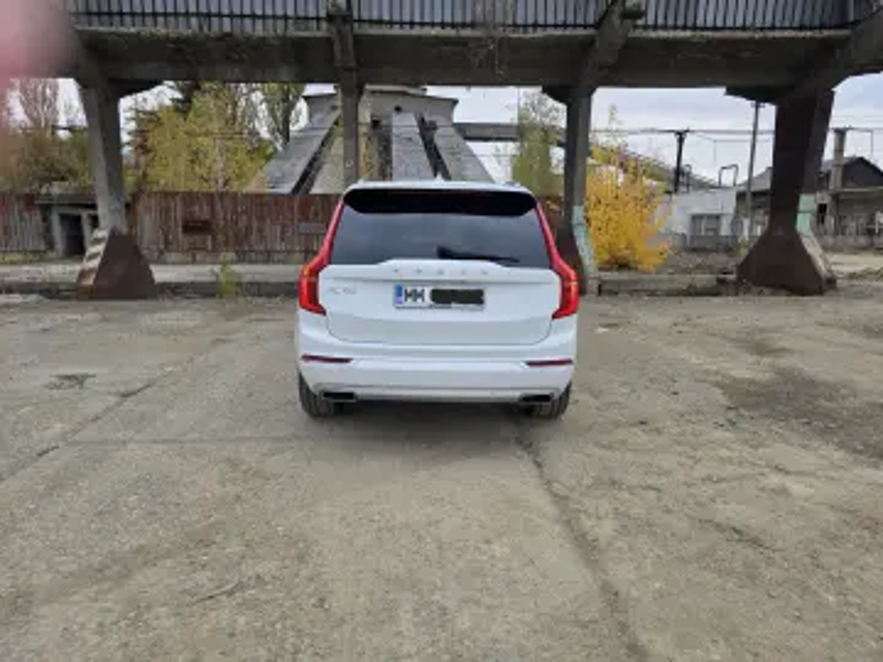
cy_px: 331
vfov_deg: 58.9
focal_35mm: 23
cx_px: 442
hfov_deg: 73.9
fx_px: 587
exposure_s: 1/182
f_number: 1.7
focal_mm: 6.3
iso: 40
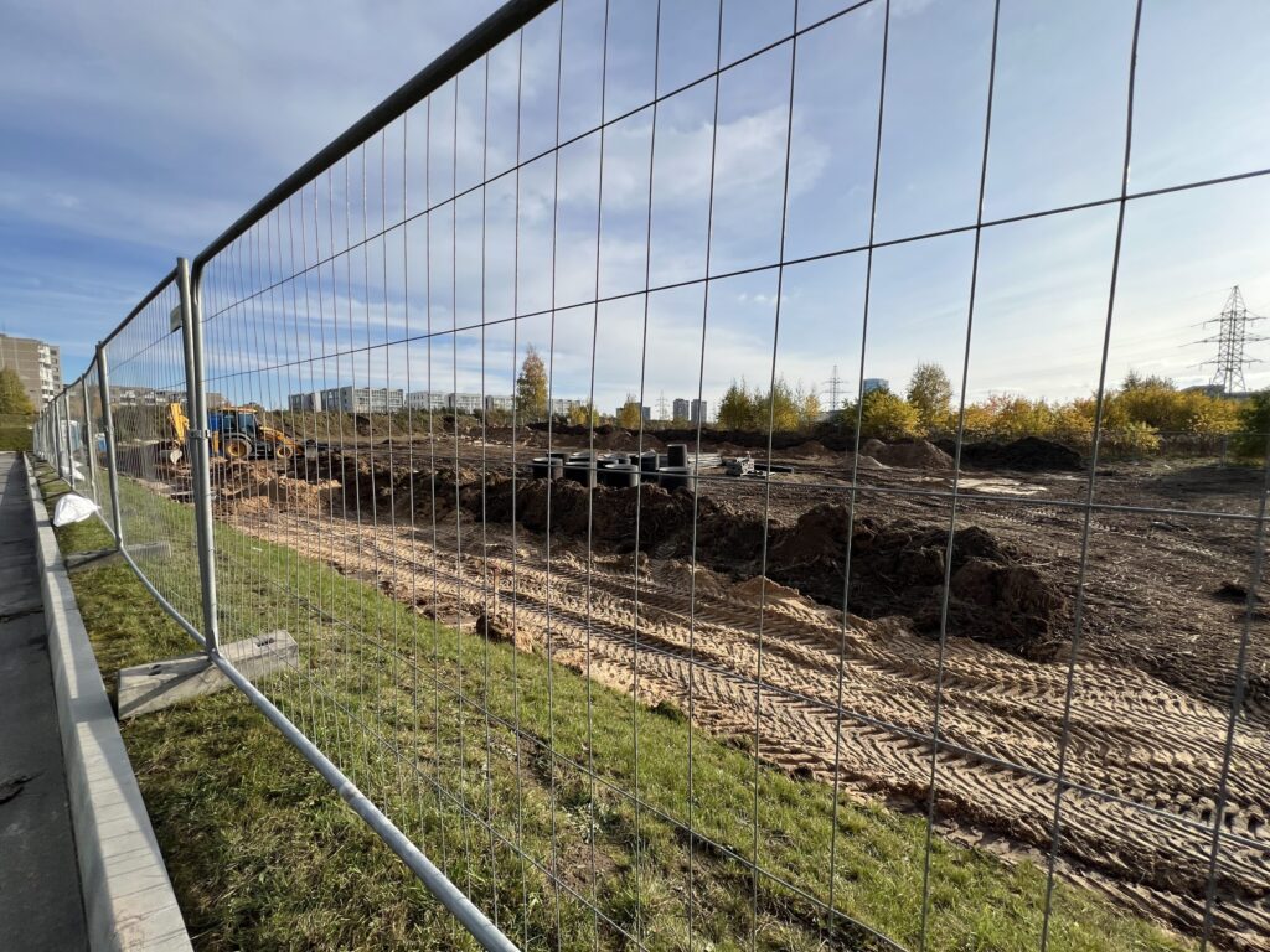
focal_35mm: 13
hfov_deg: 106.2
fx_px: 477
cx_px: 635
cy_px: 476
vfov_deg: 89.9
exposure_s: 1/1647
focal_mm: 1.57
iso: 32
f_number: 1.8
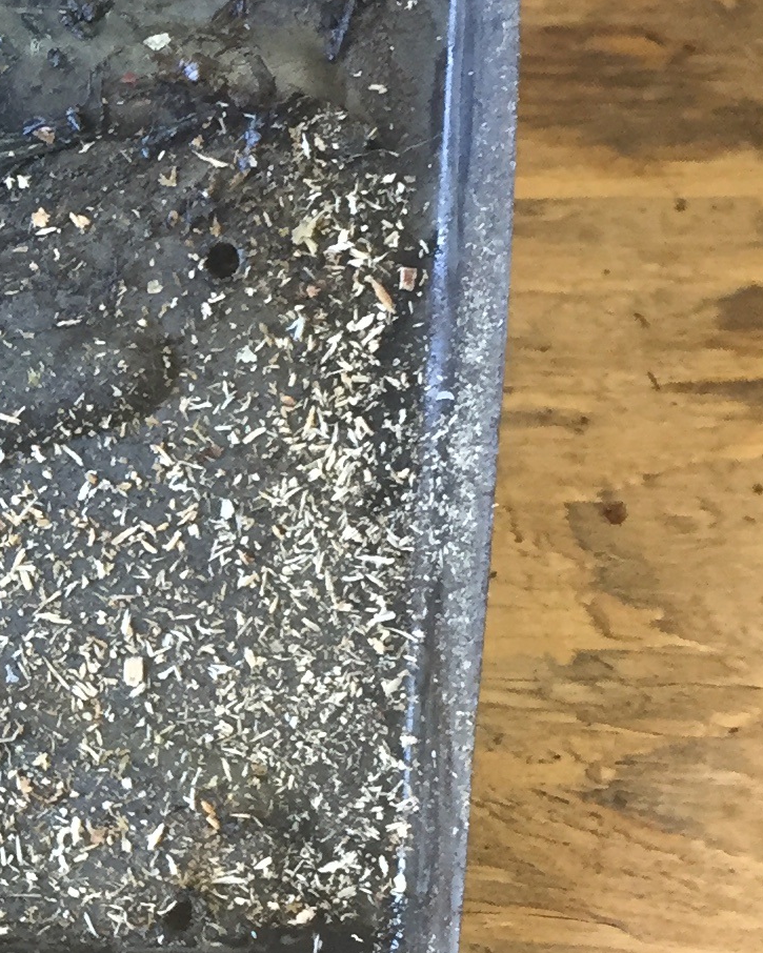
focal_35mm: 102
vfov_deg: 18.8
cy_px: 487
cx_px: -503
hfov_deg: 13.8
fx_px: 2879
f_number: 2.2
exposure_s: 1/30
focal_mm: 4.15
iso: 100
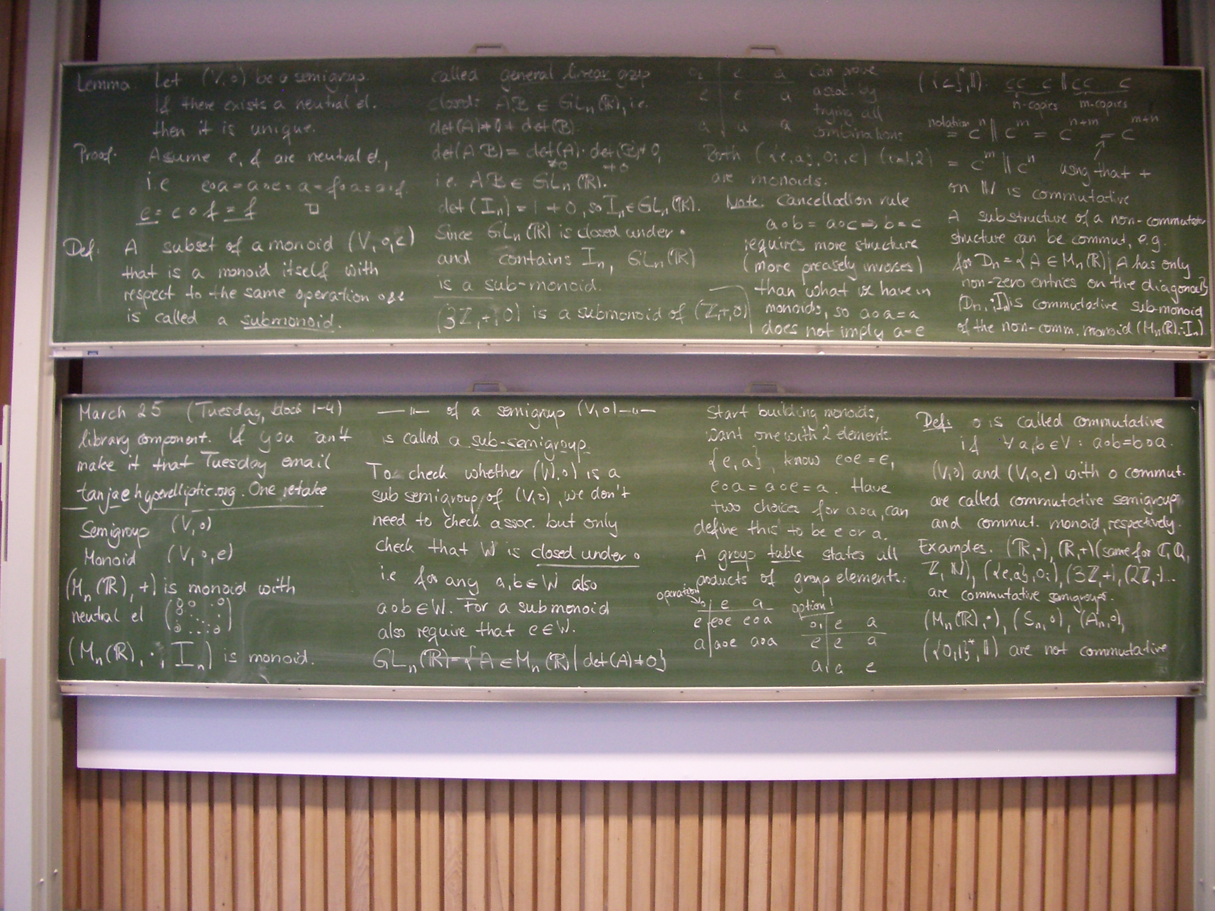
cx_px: 608
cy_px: 456
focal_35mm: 35
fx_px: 1228
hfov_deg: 52.6
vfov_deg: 40.7
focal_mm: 5.8
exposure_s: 1/15
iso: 200
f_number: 2.6
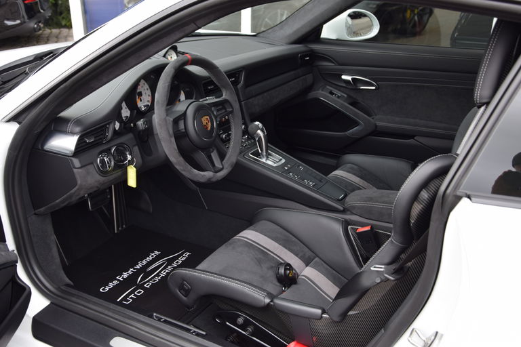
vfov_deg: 34.2
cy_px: 174
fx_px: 564
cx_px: 260
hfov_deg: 49.6
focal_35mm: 39
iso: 400
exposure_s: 1/100
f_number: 5
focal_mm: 26
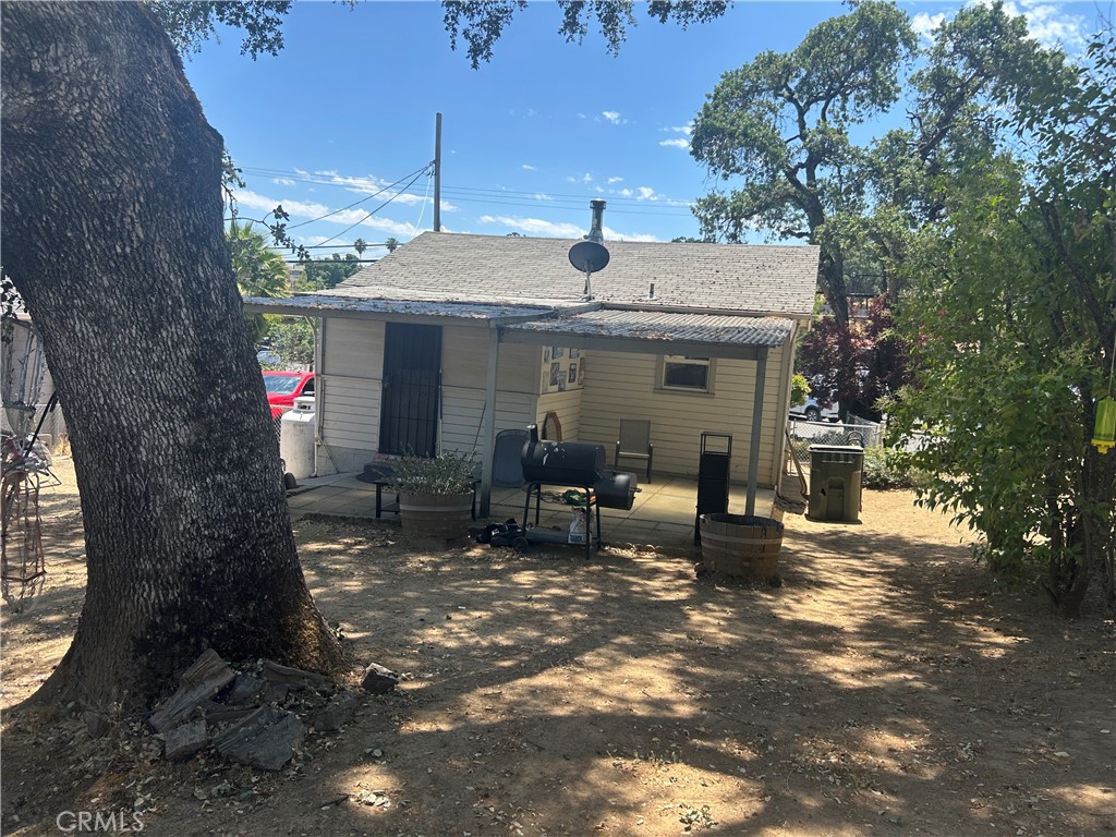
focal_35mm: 26
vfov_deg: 53.1
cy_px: 418
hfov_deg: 67.3
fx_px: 838
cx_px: 558
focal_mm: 5.7
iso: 50
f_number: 1.5
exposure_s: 1/1934
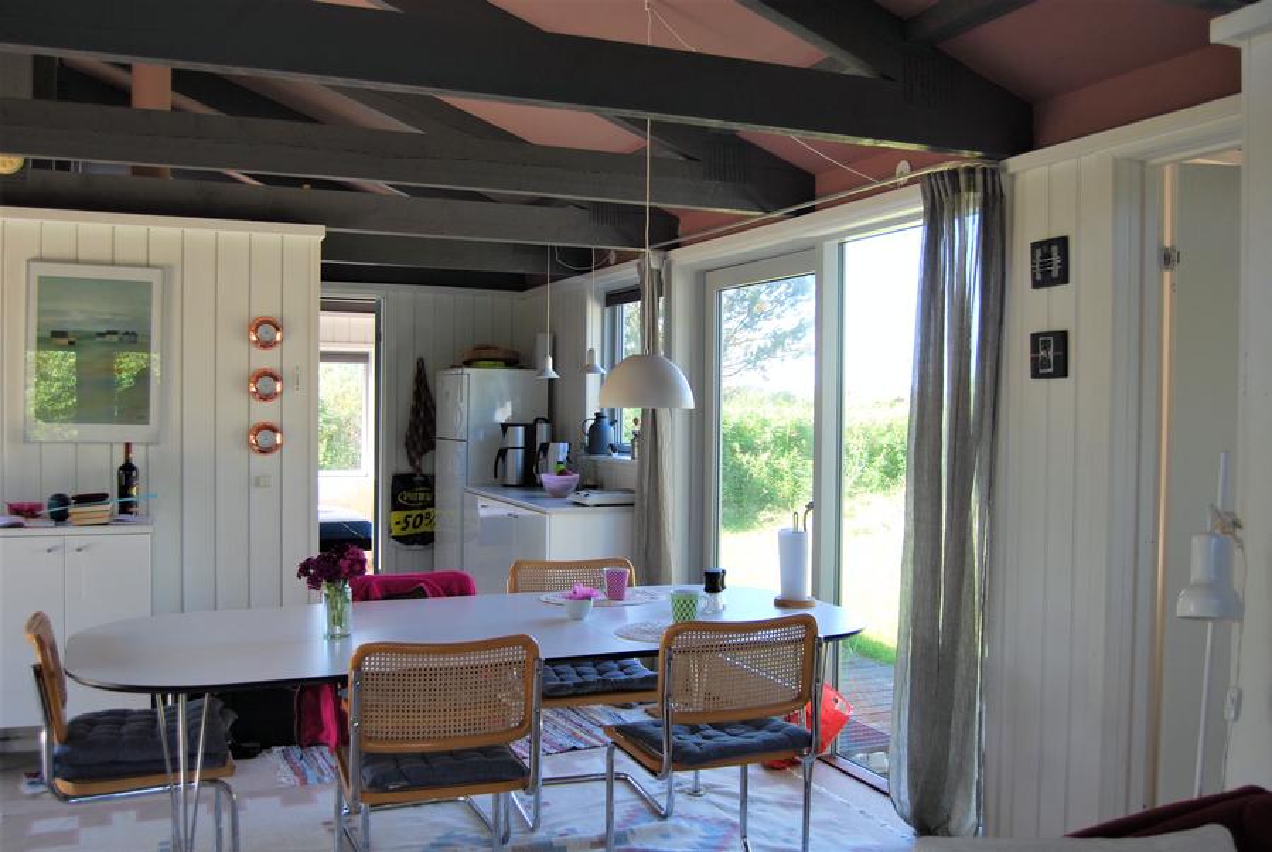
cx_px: 636
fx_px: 1168
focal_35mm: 33
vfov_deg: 40.1
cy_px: 426
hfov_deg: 57.2
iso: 200
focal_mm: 22
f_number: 4.5
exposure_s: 1/80
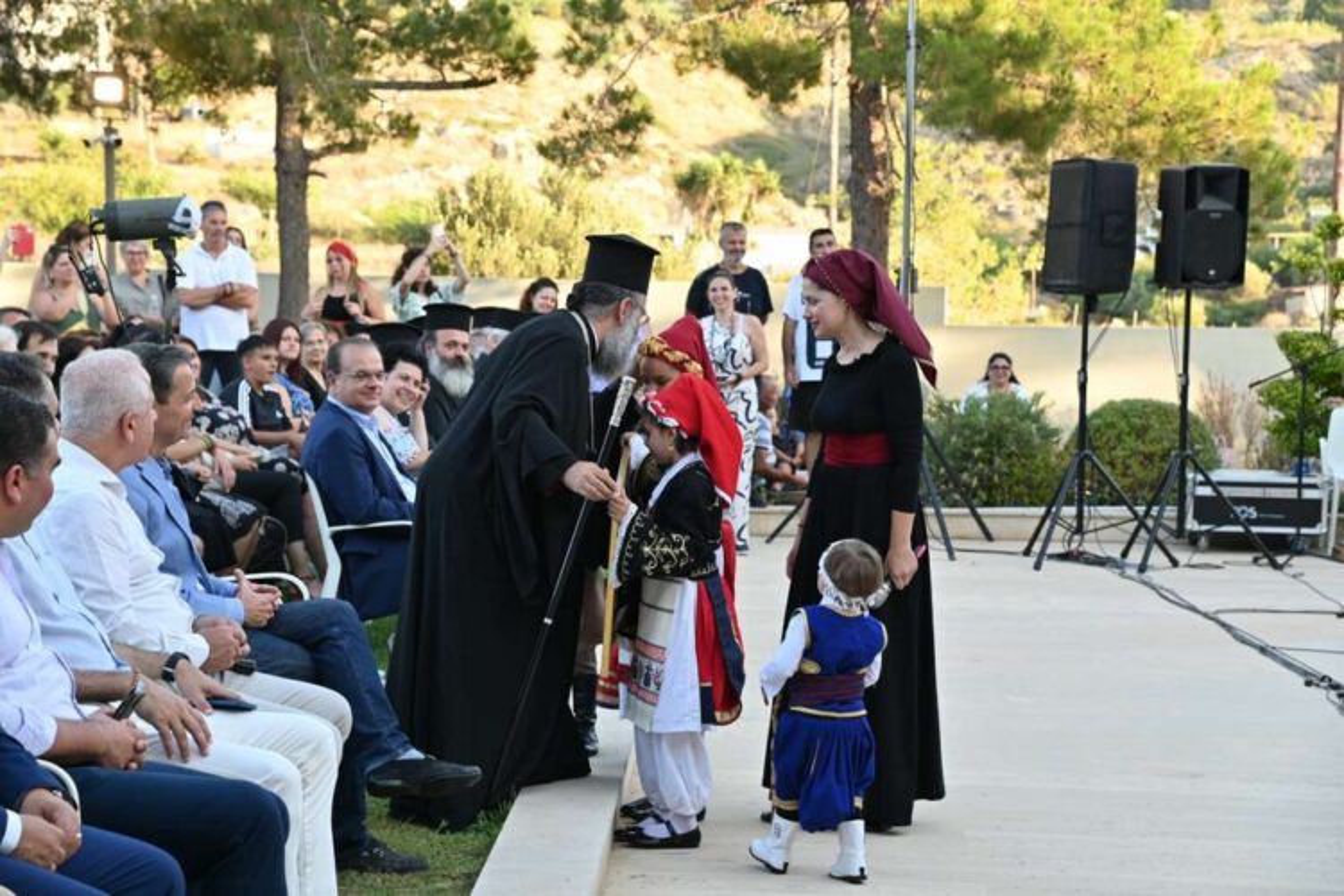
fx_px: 3173
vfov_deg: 16.1
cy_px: 448
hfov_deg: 23.9
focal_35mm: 85
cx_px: 672
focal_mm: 85
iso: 400
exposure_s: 1/125
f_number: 6.3
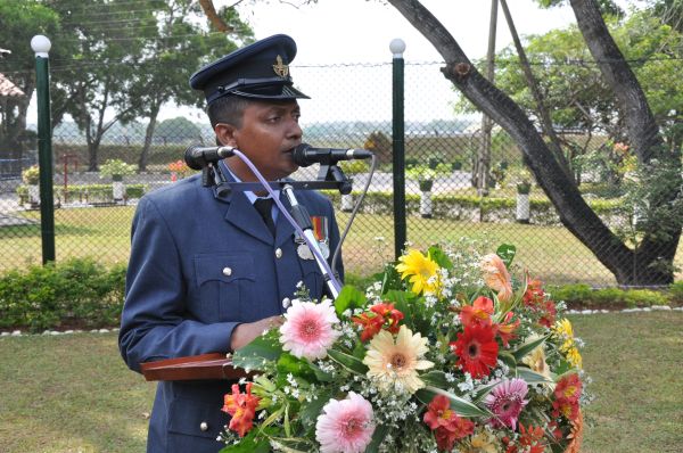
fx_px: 994
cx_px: 342
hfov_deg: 37.9
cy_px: 226
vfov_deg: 25.7
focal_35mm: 52
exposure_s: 1/125
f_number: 10
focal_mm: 35
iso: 250
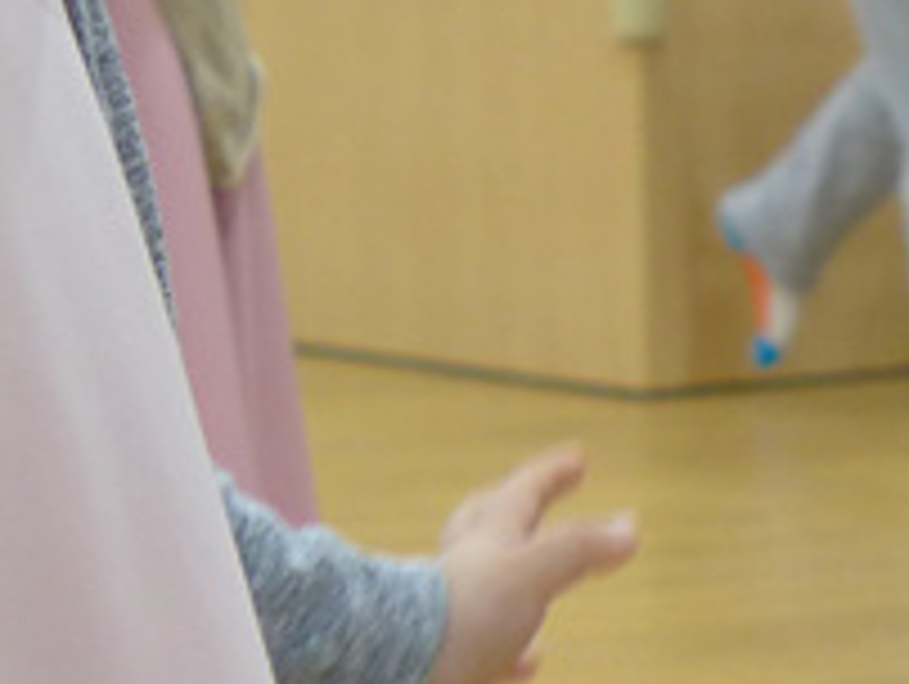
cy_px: -472
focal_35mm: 356
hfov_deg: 5.5
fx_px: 9360
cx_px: -508
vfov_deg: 4.2
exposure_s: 1/100
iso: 400
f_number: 2.3
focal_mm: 17.7
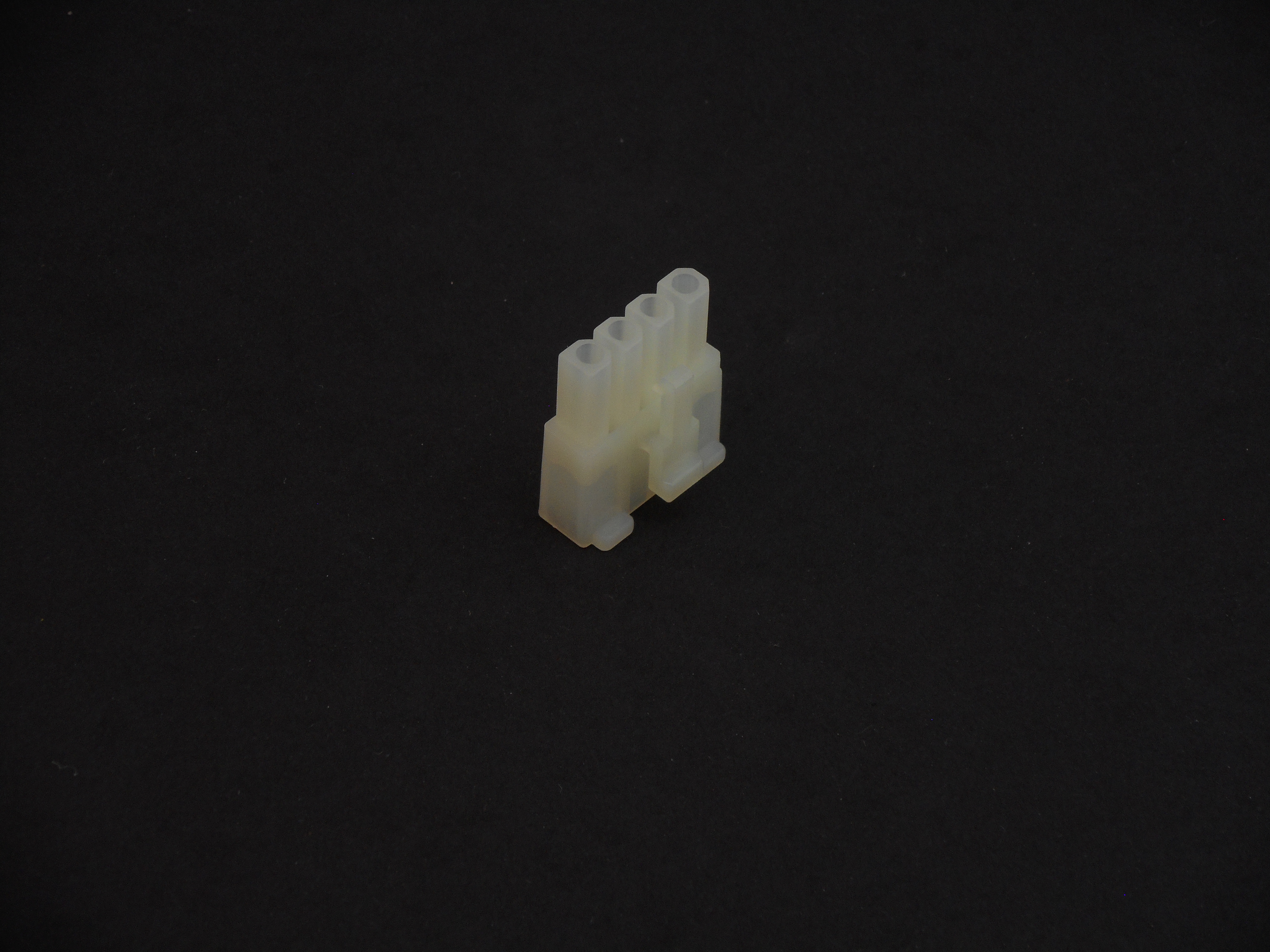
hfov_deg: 19.3
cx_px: 635
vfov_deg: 14.5
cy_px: 476
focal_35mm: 102
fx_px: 3742
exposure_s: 1/60
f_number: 5.8
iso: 125
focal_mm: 18.2
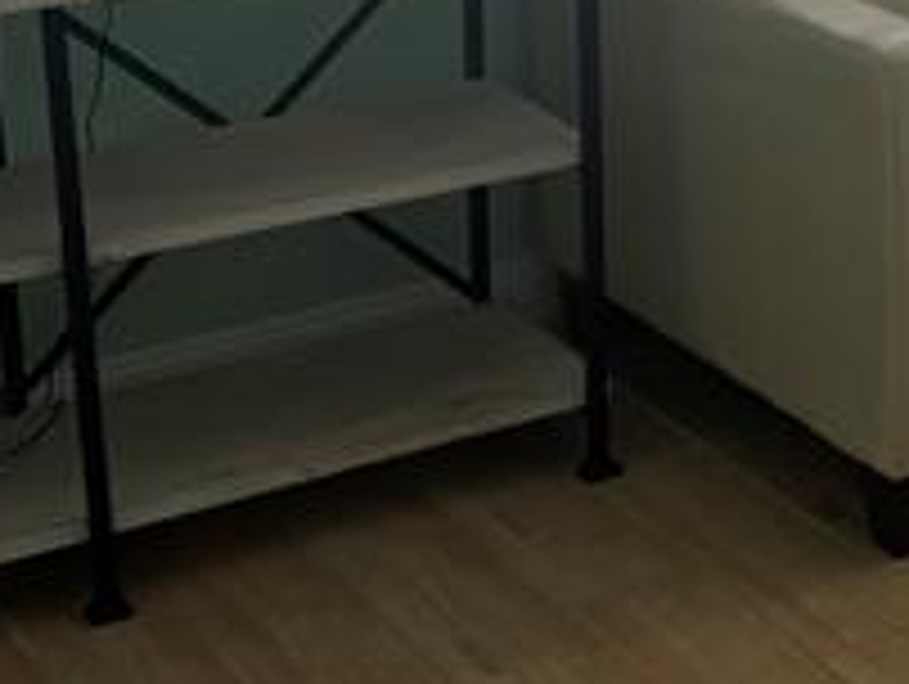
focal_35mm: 95
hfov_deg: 16.8
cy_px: -369
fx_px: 2498
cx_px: 1674
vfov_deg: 14.5
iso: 64
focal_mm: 6.76
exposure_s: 1/264
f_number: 1.78
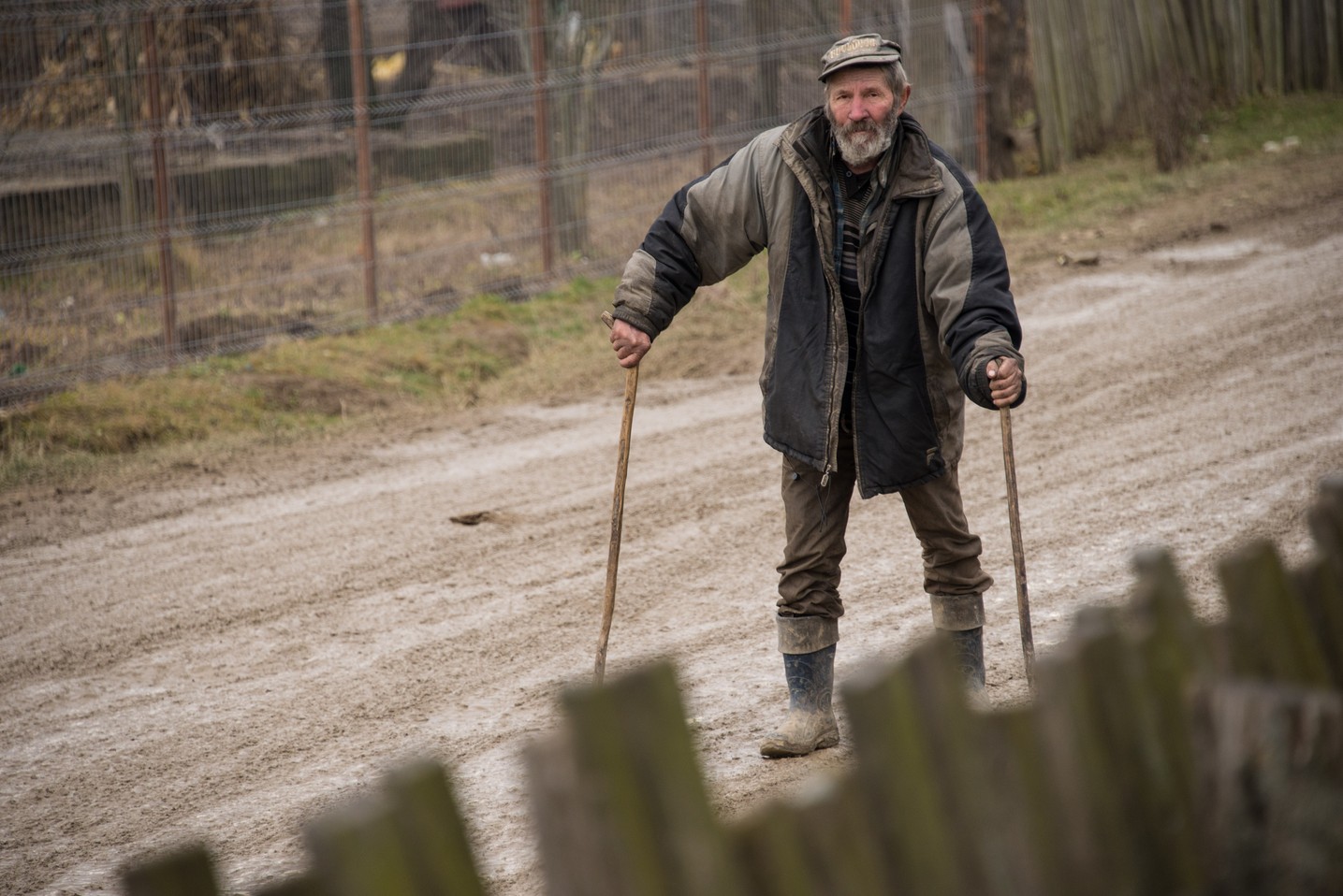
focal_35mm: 210
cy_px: 448
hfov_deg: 9.8
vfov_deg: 6.5
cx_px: 672
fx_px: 7837
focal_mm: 210
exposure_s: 1/500
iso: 900
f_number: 5.6
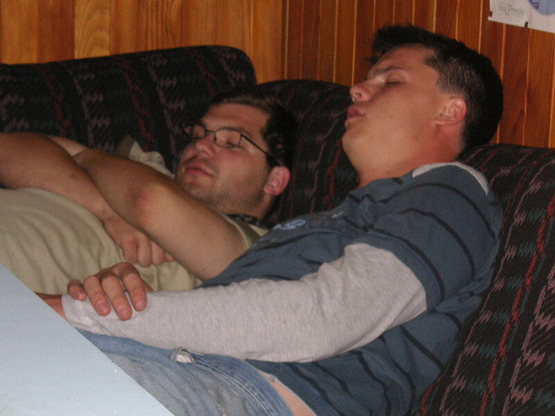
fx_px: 1603
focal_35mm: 100
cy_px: 208
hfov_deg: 19.6
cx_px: 278
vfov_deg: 14.8
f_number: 5
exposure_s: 1/90
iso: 160
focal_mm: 16.6
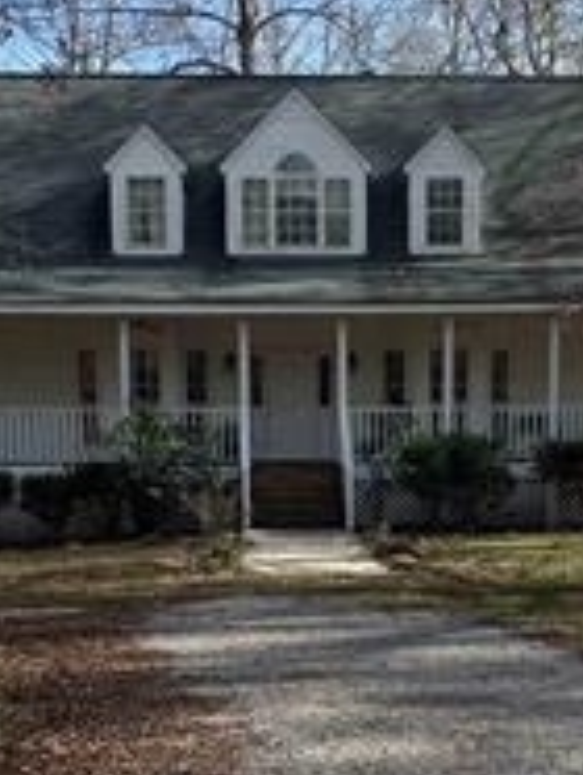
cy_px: 650
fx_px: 1501
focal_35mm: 67
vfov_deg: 28.2
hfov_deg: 22.0
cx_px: 337
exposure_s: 1/2083
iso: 50
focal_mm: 5.7
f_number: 1.5
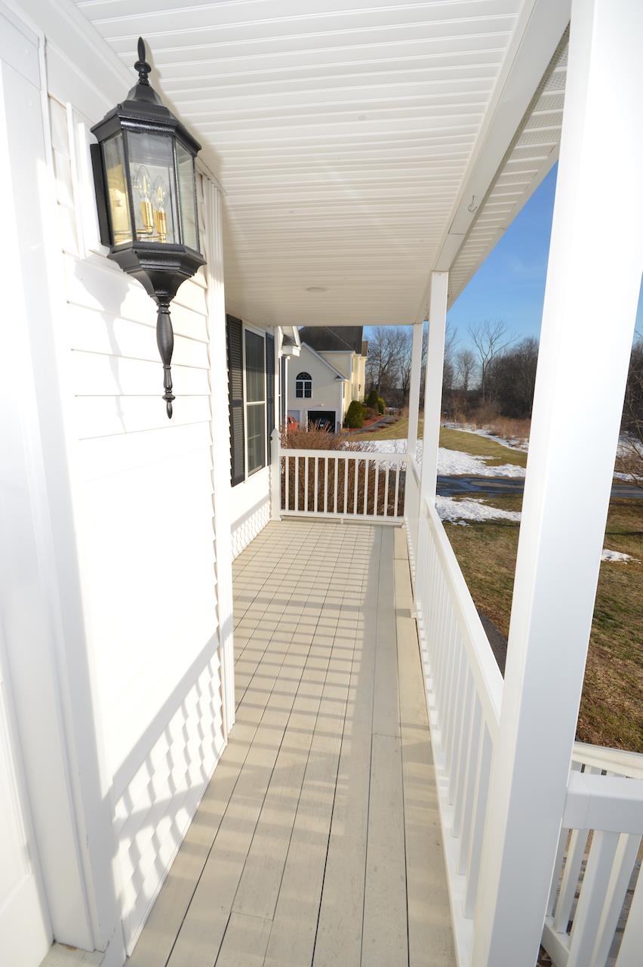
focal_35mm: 16
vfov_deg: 95.0
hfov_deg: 72.0
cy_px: 484
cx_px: 322
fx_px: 443
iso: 100
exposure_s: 1/200
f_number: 10
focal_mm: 11
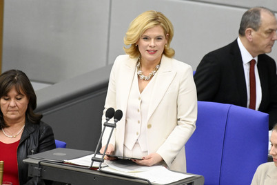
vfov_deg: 2.5
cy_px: 92
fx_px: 4316
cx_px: 150
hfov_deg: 3.7
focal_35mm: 561
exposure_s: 1/400
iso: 8000
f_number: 5.6
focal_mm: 500
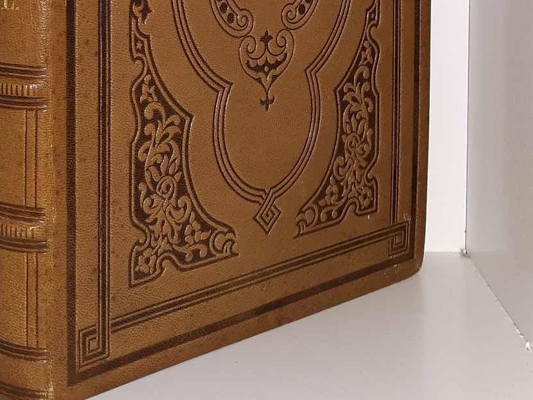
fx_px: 1078
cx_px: 189
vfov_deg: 20.0
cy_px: -48
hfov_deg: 27.7
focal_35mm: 70
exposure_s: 1/60
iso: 40
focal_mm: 3.7
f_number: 1.7
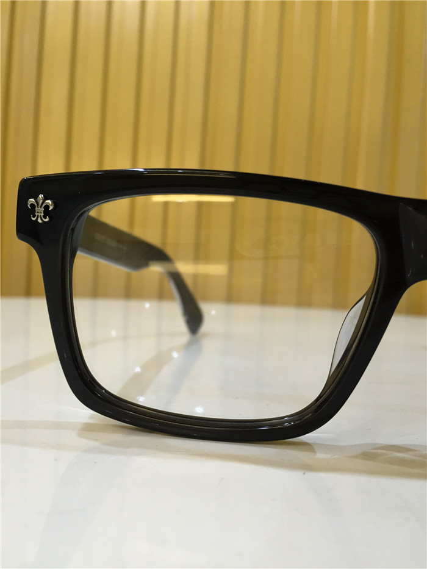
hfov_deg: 48.2
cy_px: 284
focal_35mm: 29
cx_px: 214
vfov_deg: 61.7
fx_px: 477
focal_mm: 4.15
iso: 160
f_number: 2.2
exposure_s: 1/33
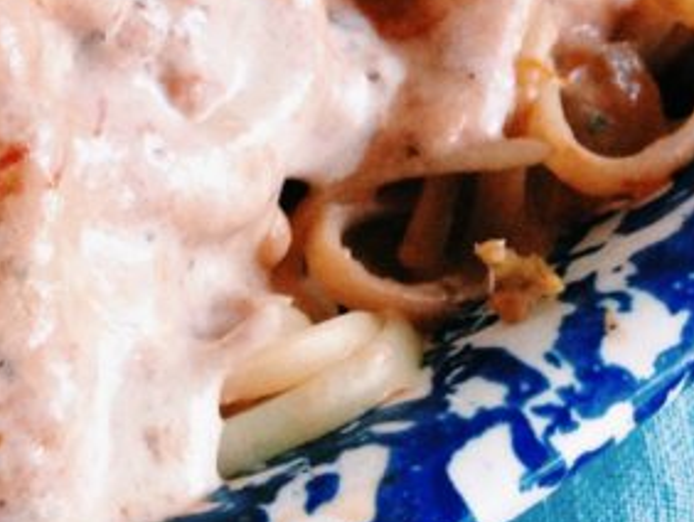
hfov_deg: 15.2
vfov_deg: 11.4
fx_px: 2548
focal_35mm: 127
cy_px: -113
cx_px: -49
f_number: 2.4
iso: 200
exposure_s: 1/20
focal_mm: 4.28
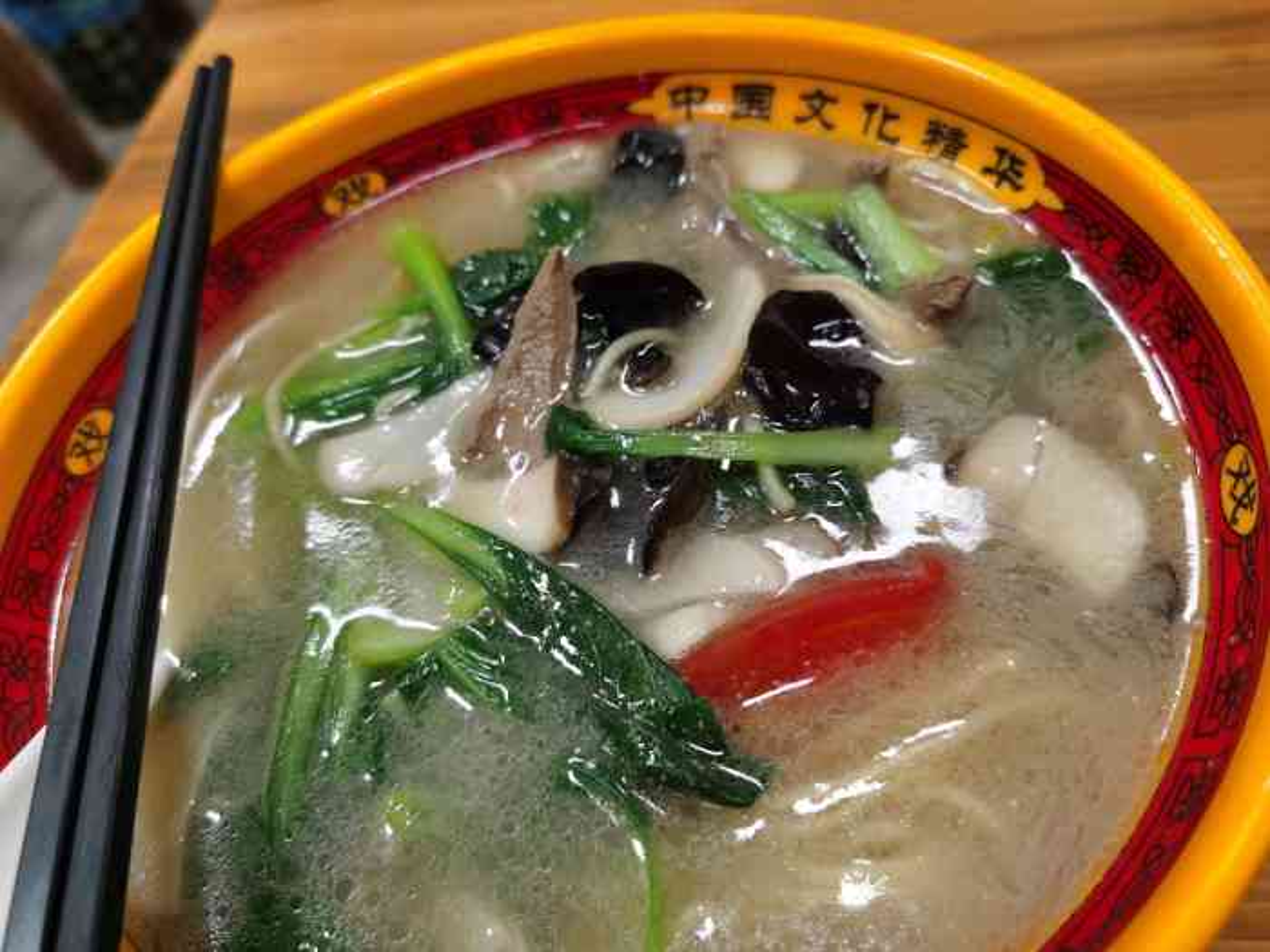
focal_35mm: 27
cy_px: 476
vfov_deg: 51.4
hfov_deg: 65.3
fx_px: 991
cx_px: 635
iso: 160
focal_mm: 5.56
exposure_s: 1/100
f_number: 1.6
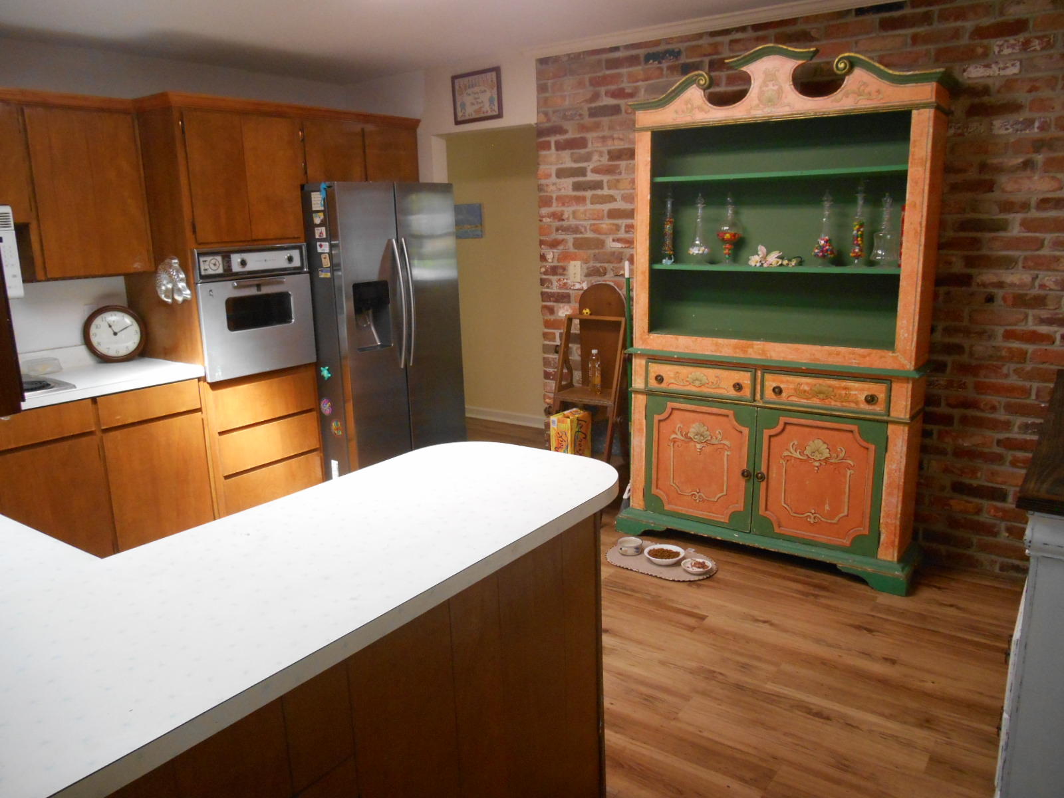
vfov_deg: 53.1
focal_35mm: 26
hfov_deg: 67.3
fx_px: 799
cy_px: 399
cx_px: 532
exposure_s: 1/30
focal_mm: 4.7
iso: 400
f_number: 3.4
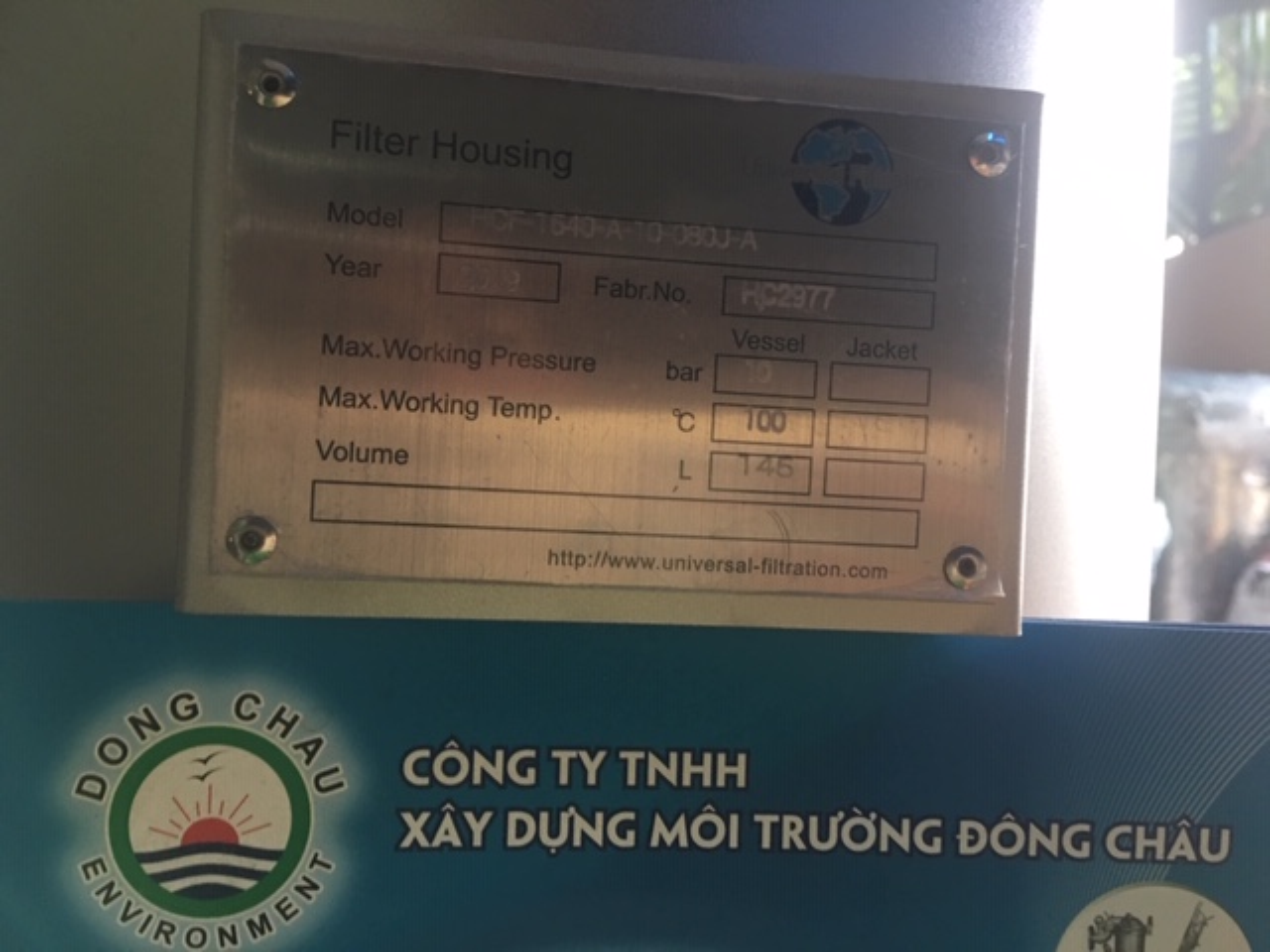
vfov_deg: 48.2
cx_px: 635
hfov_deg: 61.7
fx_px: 1064
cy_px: 476
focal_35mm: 29
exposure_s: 1/17
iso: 64
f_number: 2.2
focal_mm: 4.15
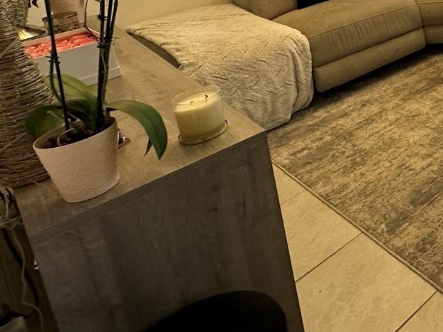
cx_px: 563
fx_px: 461
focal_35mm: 36
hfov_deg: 36.1
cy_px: -45
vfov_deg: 33.8
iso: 125
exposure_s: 1/120
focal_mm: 2.22
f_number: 2.2
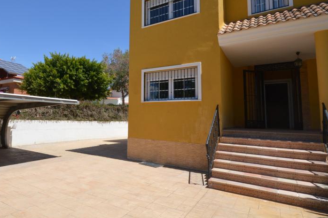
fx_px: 200
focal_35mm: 22
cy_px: 96
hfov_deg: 75.9
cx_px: 107
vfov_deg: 57.0
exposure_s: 1/250
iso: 100
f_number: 8
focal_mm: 10
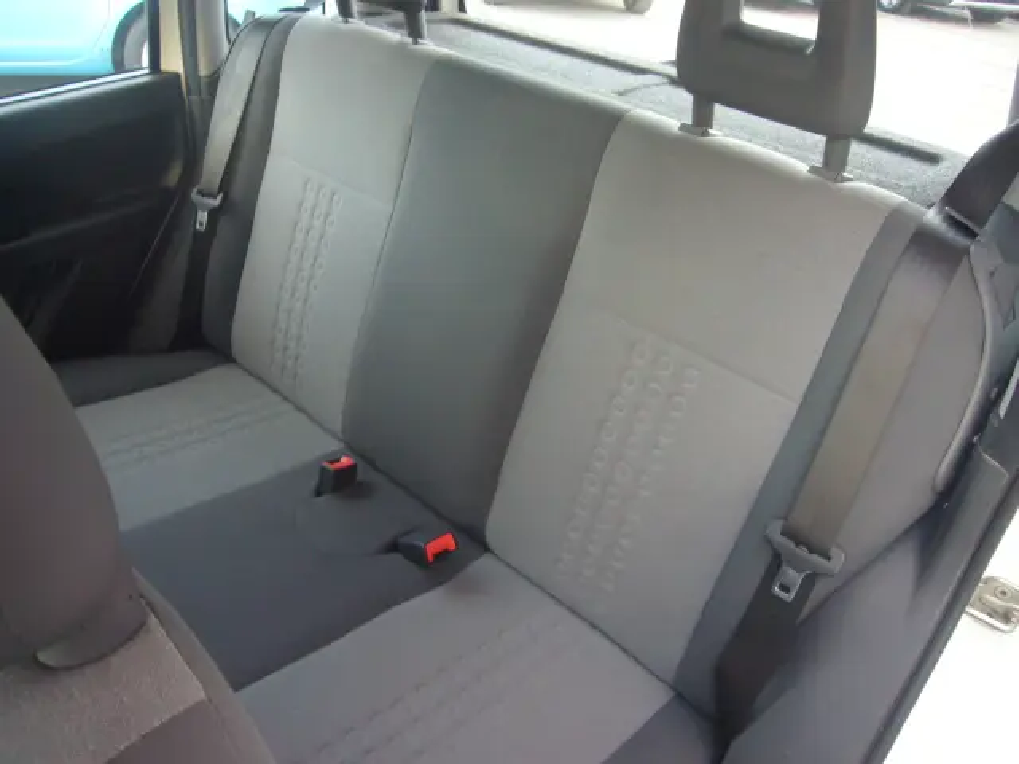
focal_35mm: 28
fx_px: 824
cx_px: 510
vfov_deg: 49.7
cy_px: 382
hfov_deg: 63.4
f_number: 2.8
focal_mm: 4.6
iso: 160
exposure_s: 1/15
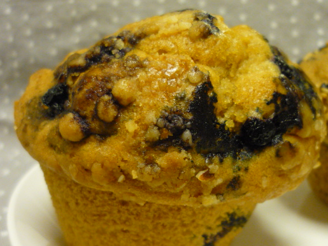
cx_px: 173
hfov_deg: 45.8
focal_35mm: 41
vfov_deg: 35.0
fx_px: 388
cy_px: 143
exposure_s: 1/10
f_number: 2.8
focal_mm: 5.5
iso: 400
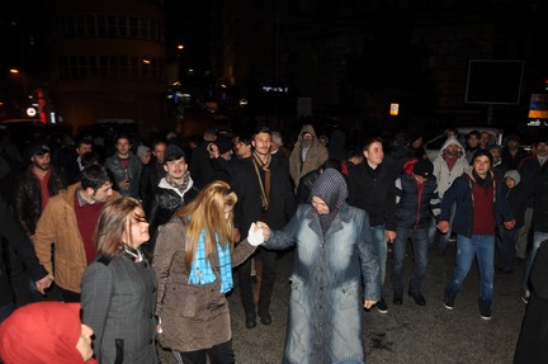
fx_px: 395
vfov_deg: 49.4
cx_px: 296
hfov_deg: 69.3
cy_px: 193
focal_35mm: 26
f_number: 3.5
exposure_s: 1/60
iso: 200
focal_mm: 16
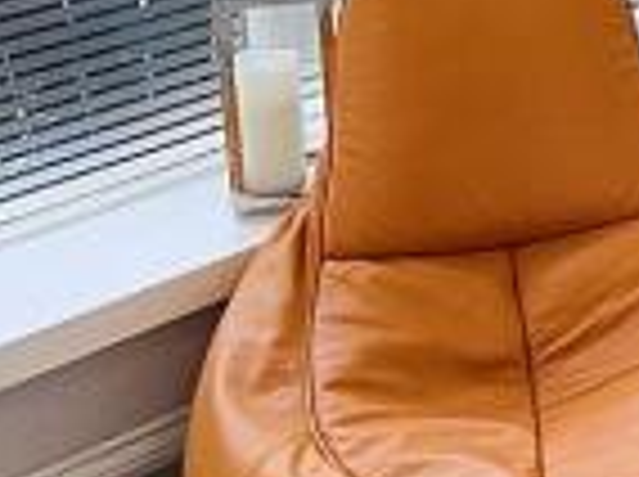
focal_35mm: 94
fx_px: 1732
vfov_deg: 15.3
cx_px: 999
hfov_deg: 18.2
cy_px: -36
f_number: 2.2
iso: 50
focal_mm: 2.2
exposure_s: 1/100
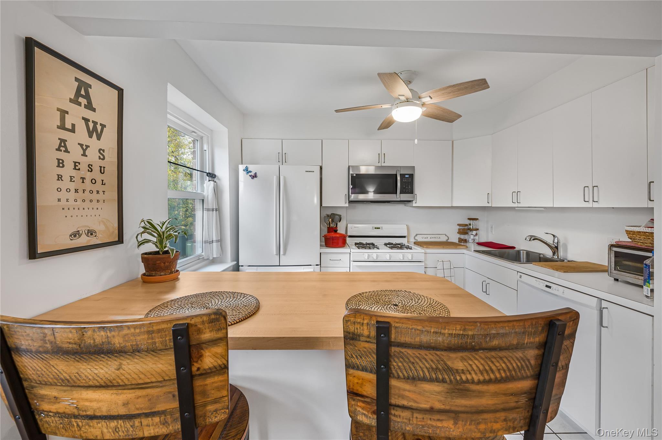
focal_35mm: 14
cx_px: 331
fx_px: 257
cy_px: 220
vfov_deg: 81.1
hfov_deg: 104.3
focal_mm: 14
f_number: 11
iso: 320
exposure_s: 1/4
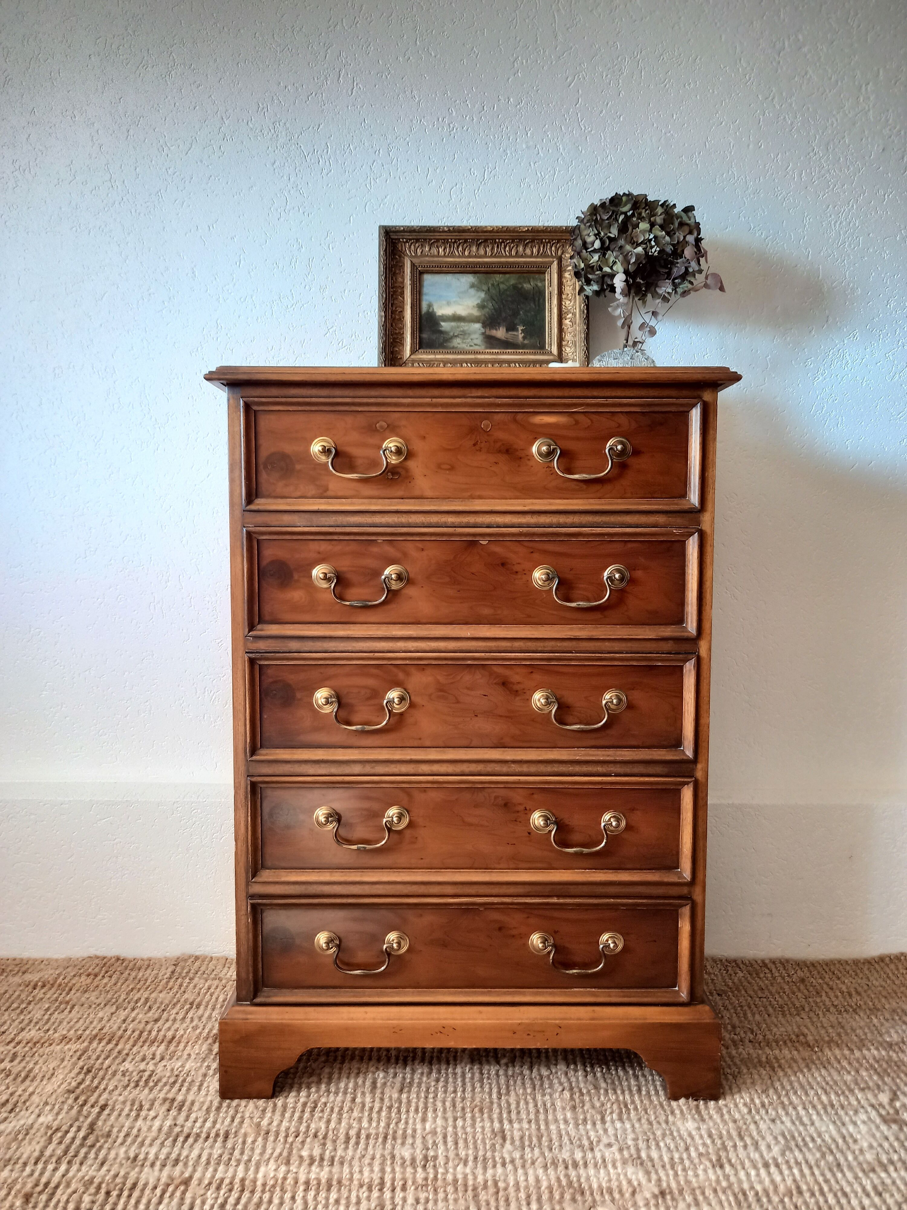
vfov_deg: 69.4
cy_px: 605
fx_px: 873
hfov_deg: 54.9
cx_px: 454
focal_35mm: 25
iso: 250
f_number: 2
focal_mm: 4.6
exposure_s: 1/33
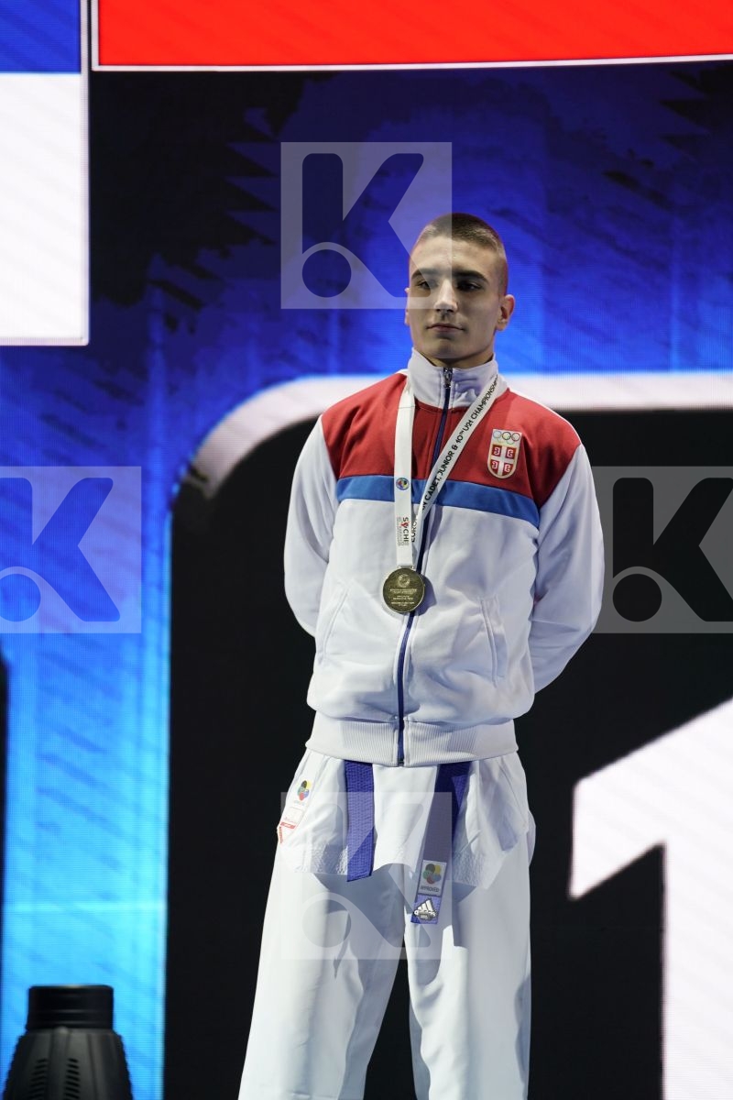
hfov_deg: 6.9
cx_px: 366
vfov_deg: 10.3
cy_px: 550
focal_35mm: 200
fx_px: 6108
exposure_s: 1/250
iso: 400
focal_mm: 200
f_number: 2.8
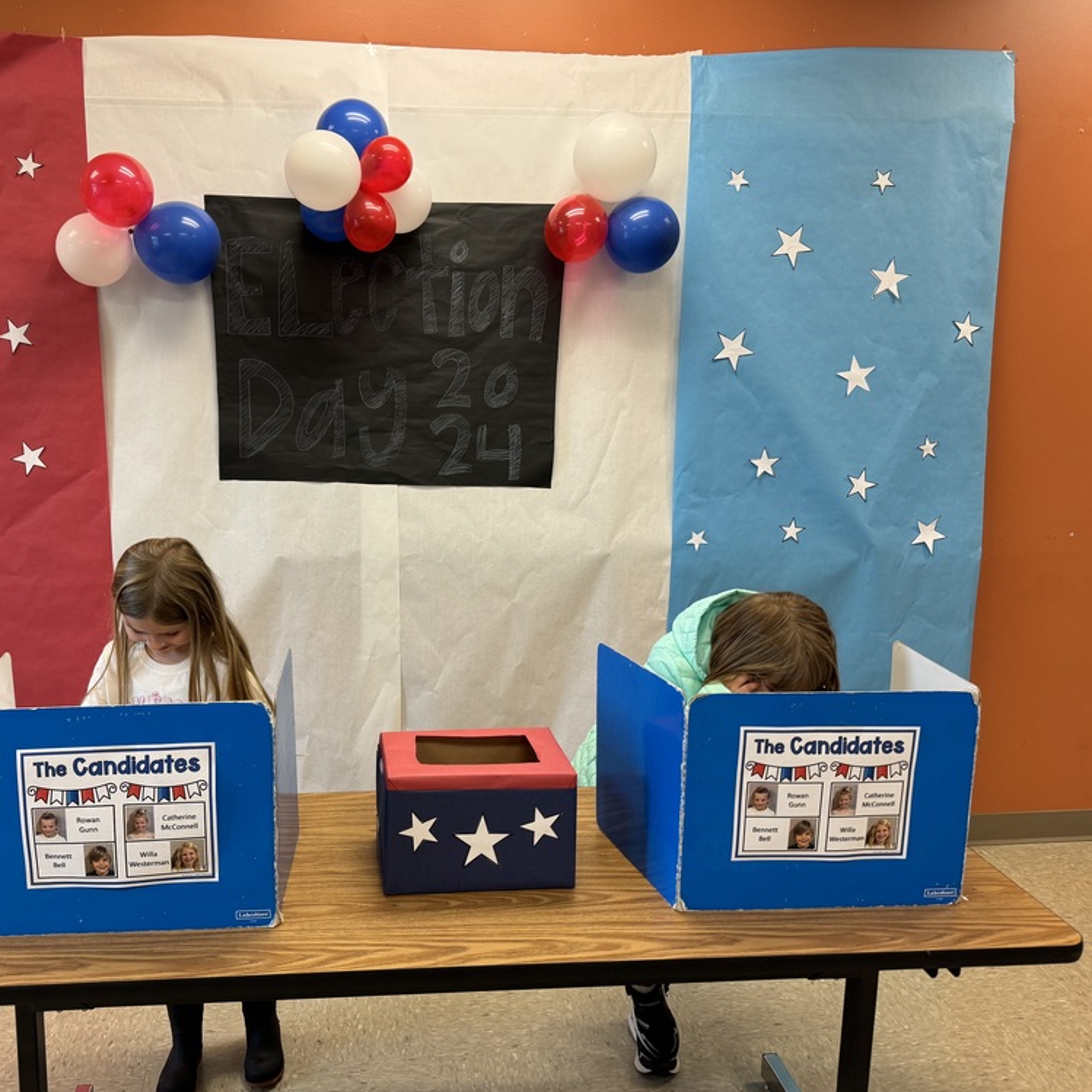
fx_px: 1035
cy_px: 551
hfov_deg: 55.1
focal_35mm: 29
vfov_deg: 55.6
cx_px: 417
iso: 160
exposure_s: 1/120
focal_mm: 6.76
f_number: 1.78
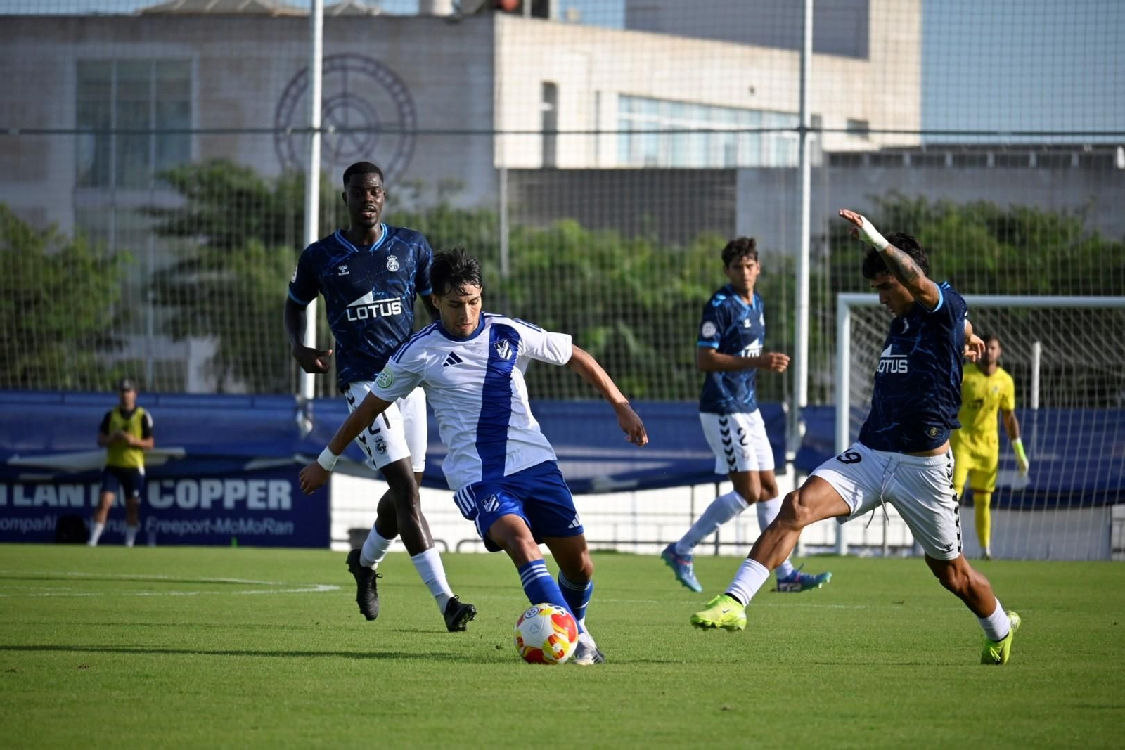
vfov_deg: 3.8
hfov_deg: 5.7
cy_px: 375
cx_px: 562
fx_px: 11250
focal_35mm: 360
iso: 250
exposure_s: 1/1250
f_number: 6
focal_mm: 240
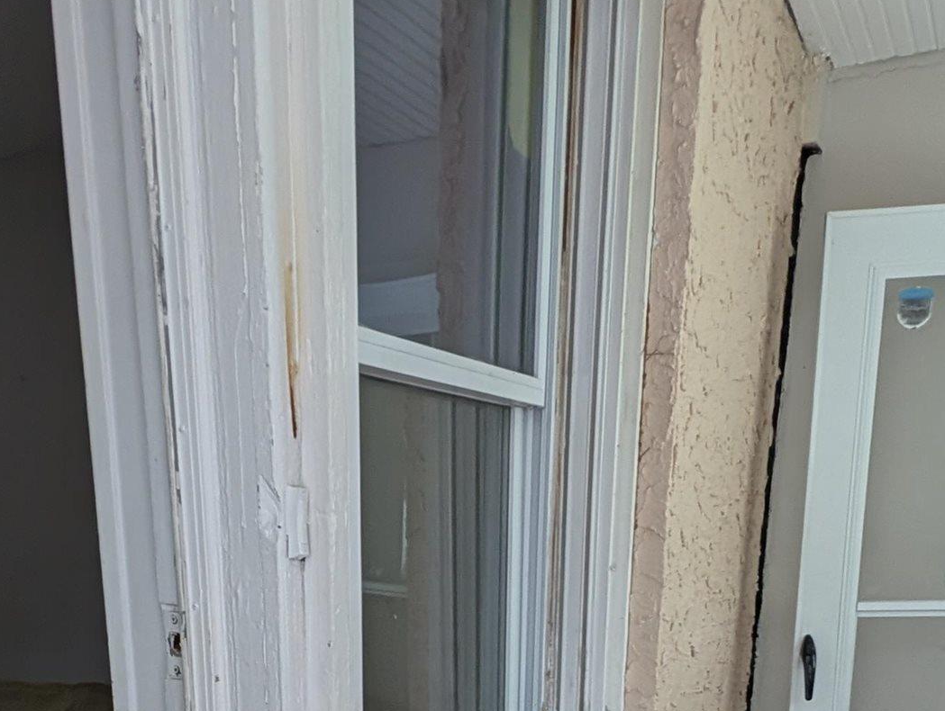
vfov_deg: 34.3
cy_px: 814
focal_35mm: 35
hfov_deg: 52.4
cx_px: 408
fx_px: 957
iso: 127
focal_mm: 2.23
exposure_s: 1/28.8
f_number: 1.95
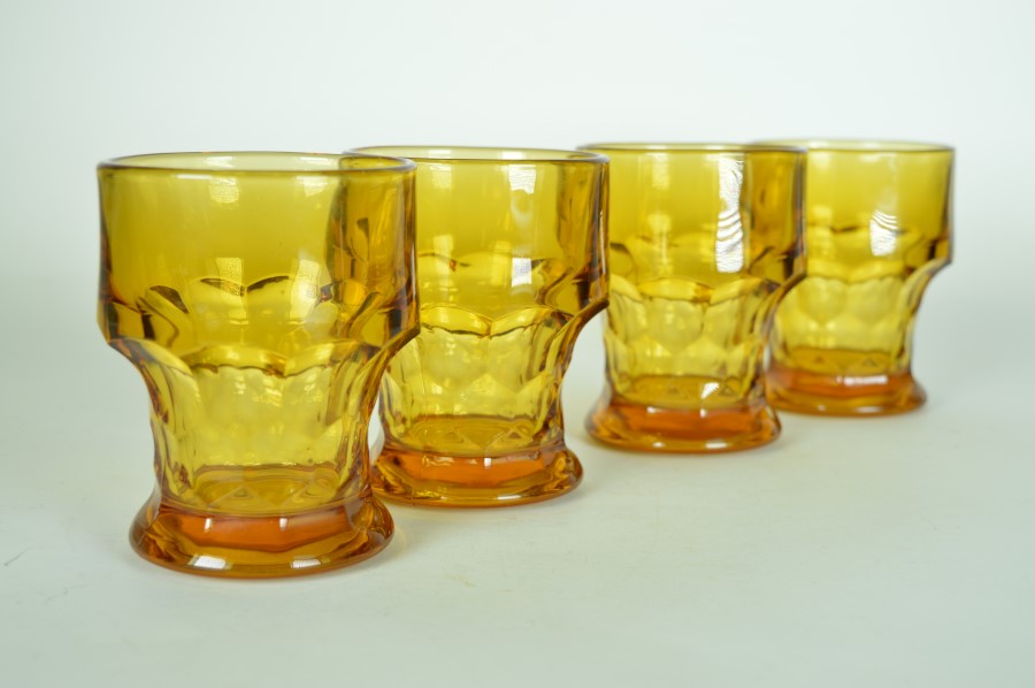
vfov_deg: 26.4
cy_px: 344
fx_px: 1465
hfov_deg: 38.9
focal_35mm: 51
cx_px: 518
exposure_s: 1/125
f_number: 6.3
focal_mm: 34
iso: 100
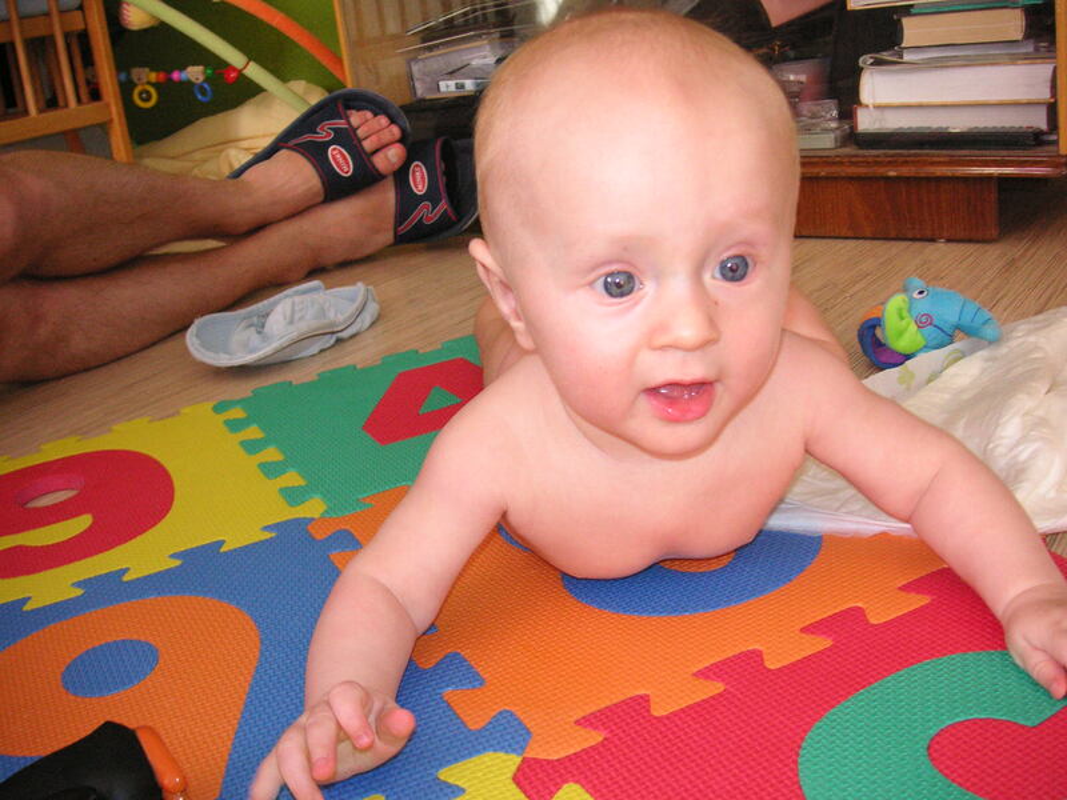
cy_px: 400
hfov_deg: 50.1
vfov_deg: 38.7
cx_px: 534
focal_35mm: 37
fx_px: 1140
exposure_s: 1/45
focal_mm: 6.1
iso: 160
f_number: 2.8
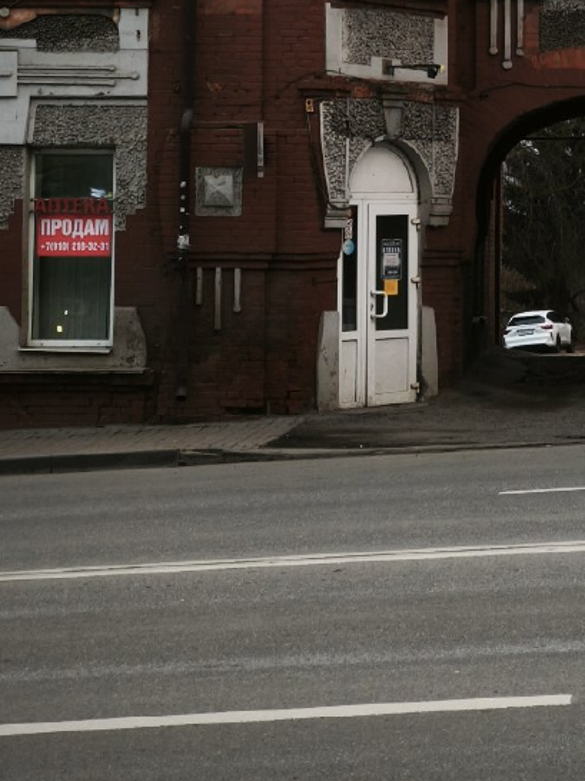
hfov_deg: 12.3
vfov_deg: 16.3
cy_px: 19
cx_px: 624
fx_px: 2684
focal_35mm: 119
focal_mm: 7.1
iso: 320
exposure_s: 1/100
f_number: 1.9
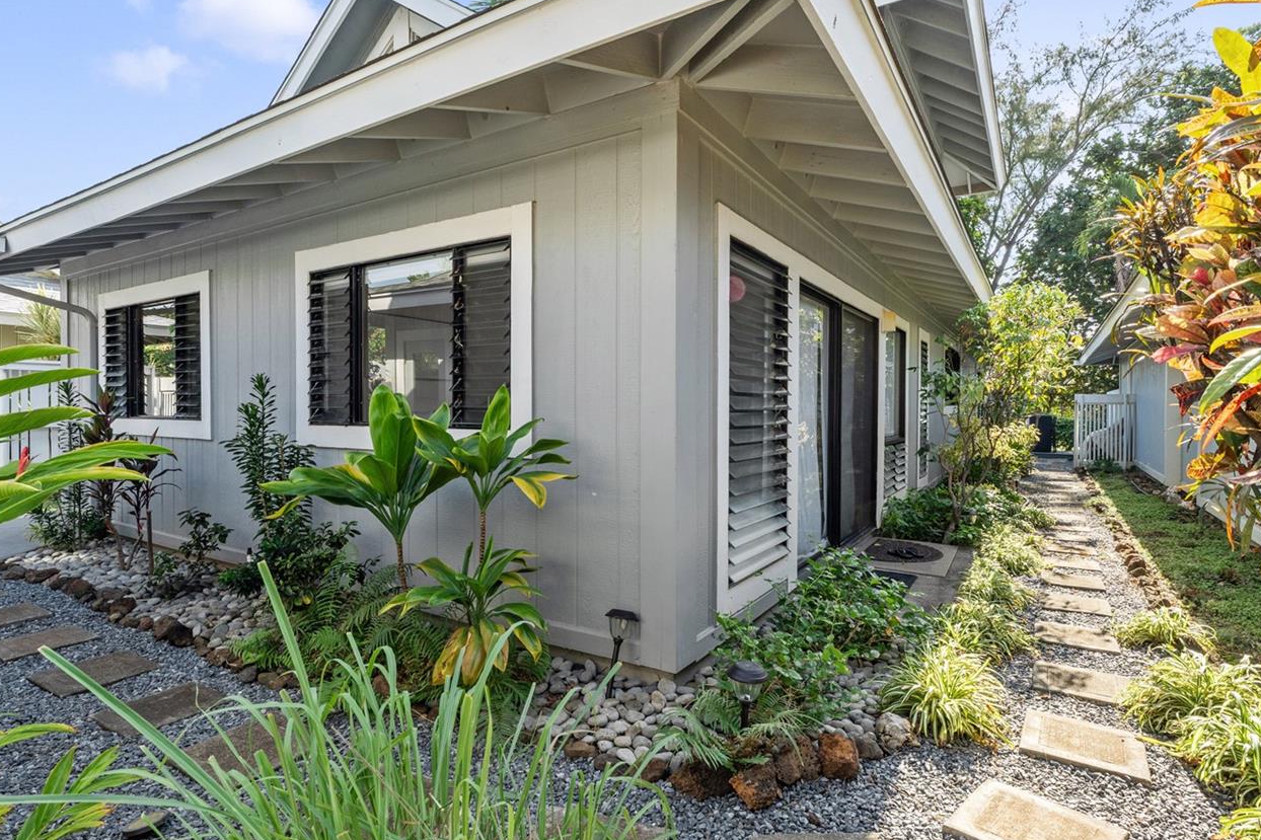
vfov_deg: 67.4
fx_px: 630
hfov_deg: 90.0
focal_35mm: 18
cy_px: 411
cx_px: 641
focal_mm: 14
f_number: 9
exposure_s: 1/200
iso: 400
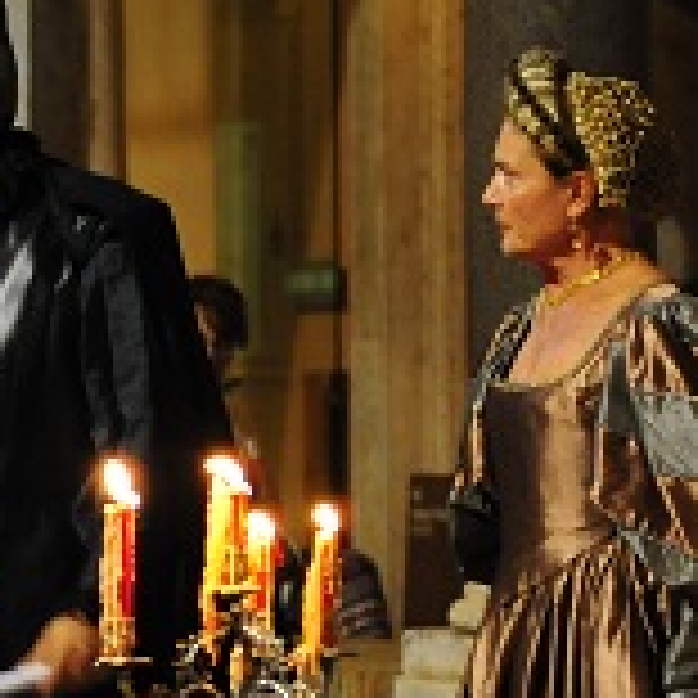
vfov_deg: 5.0
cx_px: -365
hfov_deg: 4.9
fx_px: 8030
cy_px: 678
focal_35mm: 352
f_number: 4
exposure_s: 1/40
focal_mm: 92
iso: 3200
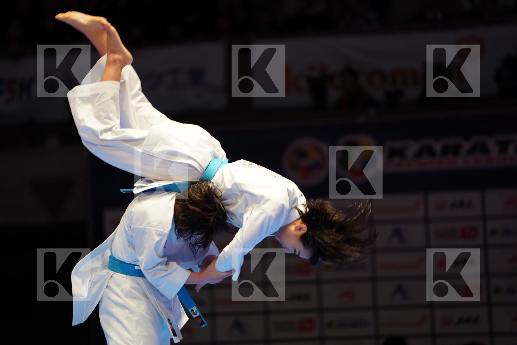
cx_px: 258
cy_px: 172
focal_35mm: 184
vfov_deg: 7.5
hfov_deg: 11.2
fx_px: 2642
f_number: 2.8
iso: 1250
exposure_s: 1/500
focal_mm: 184
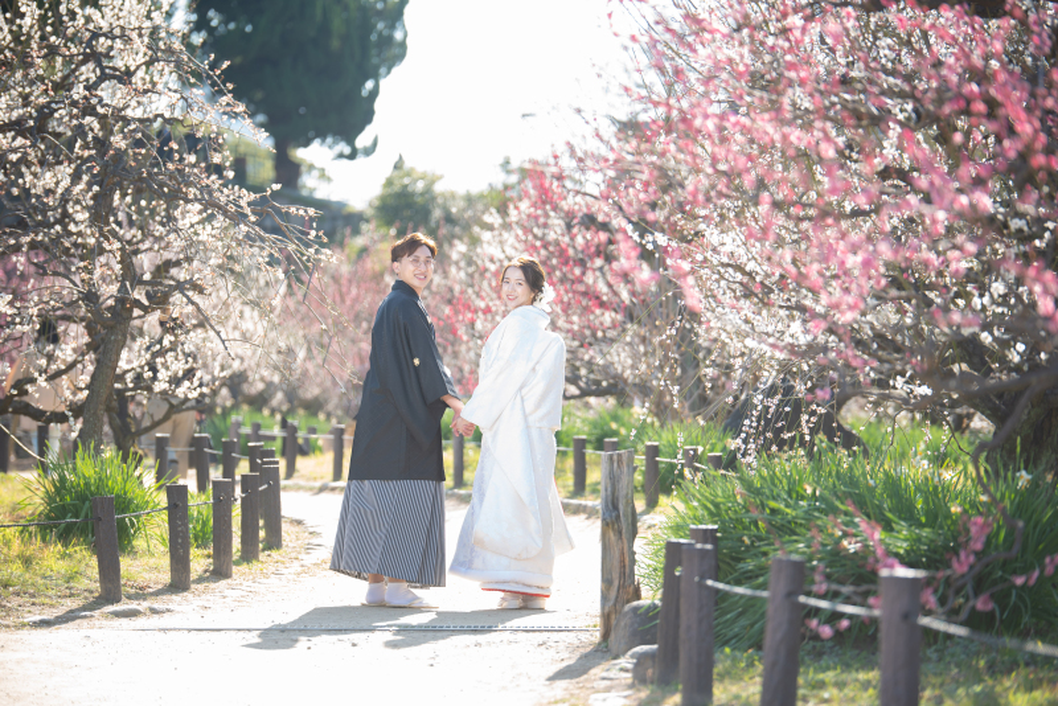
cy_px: 353
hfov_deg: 15.8
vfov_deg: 10.6
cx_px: 529
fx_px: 3822
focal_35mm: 130
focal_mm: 130
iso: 64
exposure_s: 1/200
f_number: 2.8
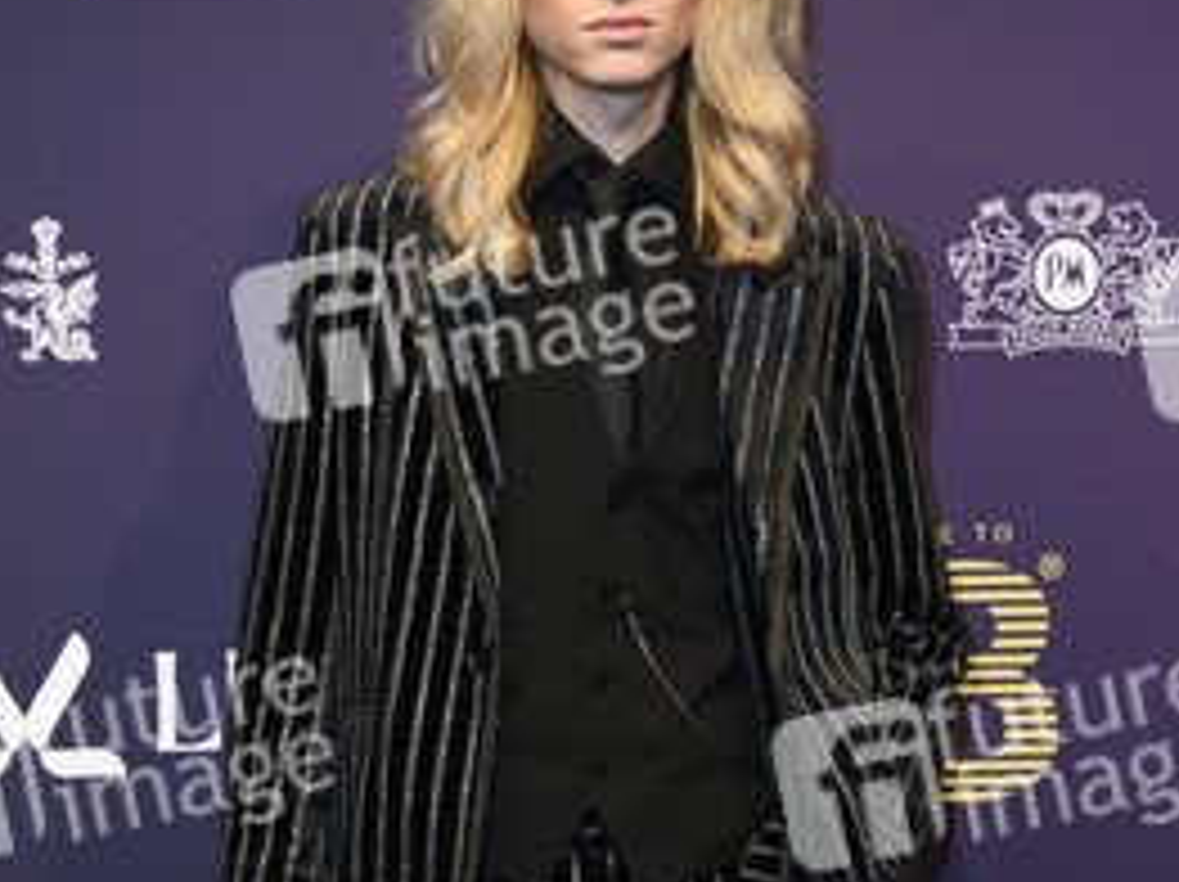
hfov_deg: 21.6
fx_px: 3097
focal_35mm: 91
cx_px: 594
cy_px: 540
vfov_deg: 16.2
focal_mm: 62
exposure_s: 1/250
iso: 500
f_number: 5.6
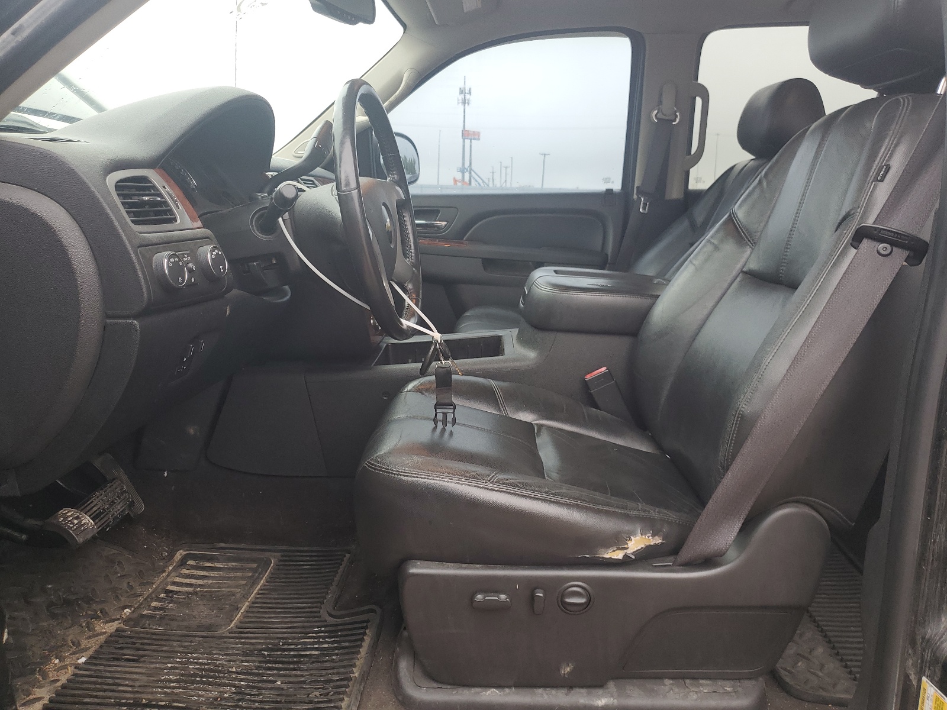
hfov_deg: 67.3
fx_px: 711
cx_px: 474
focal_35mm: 26
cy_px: 355
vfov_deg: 53.1
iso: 52
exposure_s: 1/60.2
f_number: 1.5
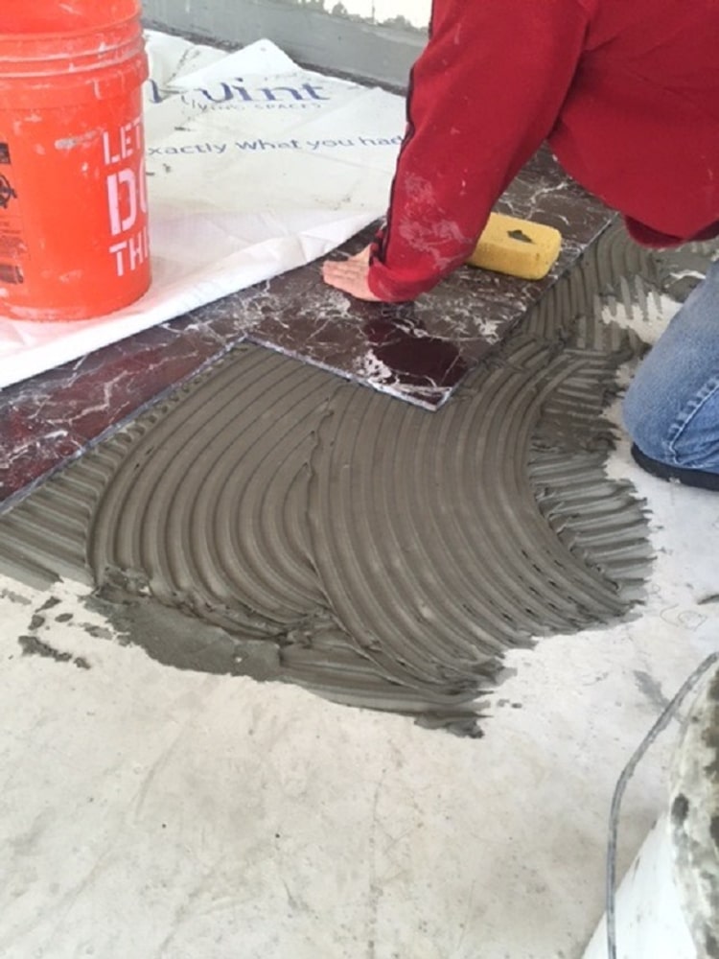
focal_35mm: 29
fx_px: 803
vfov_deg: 61.7
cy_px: 480
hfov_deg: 48.2
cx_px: 360
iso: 50
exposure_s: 1/30
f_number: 2.2
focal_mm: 4.15
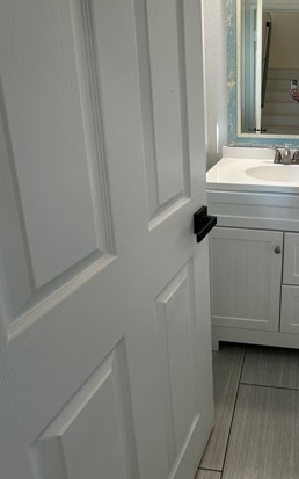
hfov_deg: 47.5
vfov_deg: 73.9
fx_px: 300
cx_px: 270
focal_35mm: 23
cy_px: 146
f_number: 2.2
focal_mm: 2.22
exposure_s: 1/120
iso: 64
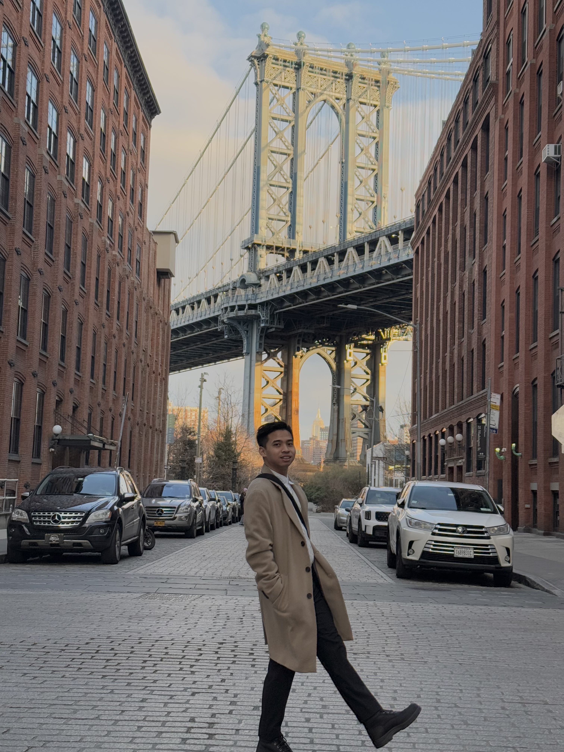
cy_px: 376
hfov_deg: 30.3
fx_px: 1043
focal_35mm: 48
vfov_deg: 39.7
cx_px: 282
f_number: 1.78
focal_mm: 6.76
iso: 80
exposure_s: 1/513
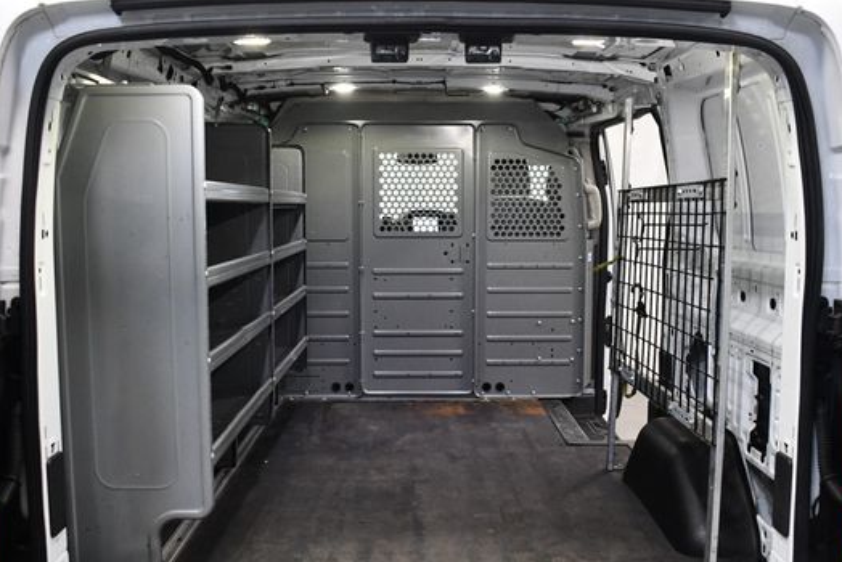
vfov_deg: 30.5
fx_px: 1030
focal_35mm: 44
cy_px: 342
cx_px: 423
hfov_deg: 44.5
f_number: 3.5
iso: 1600
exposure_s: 1/125
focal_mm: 18
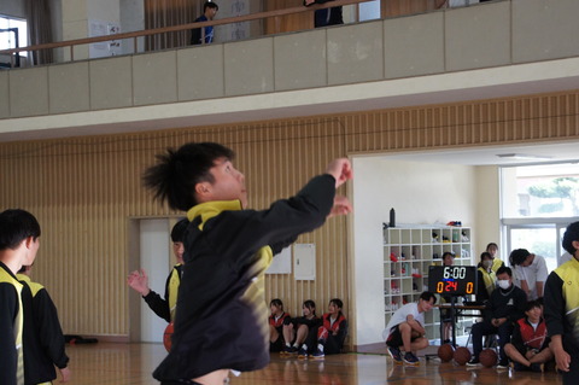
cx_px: 290
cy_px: 192
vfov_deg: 17.5
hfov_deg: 26.0
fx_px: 1253
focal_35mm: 78
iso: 1600
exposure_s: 1/250
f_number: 5.6
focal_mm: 52
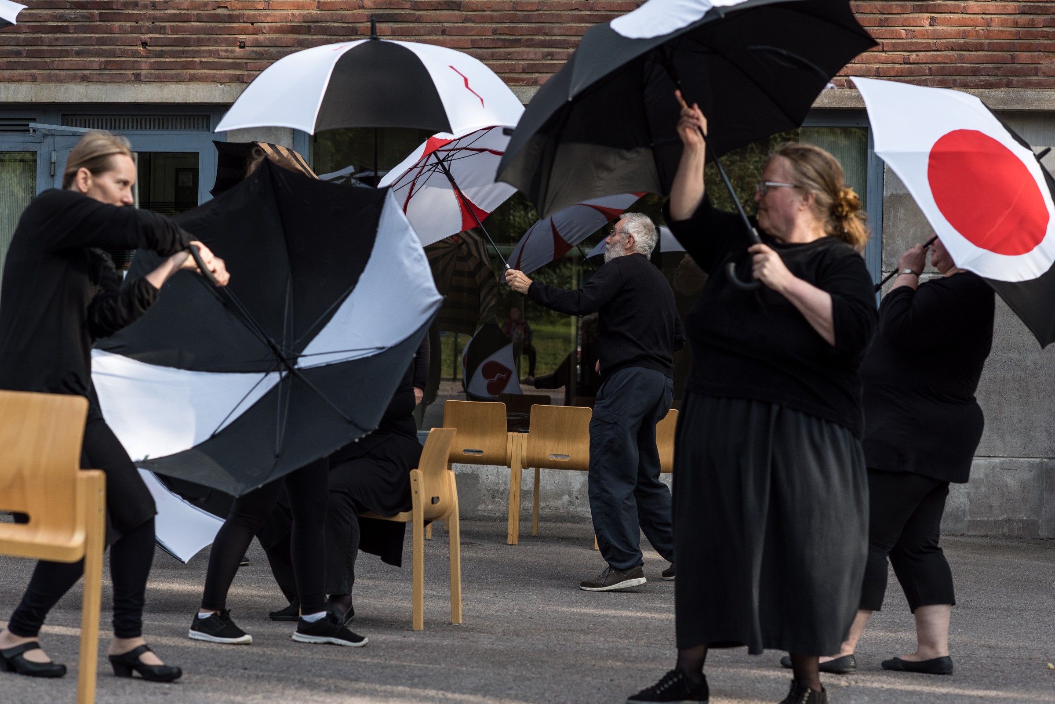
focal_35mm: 85
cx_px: 528
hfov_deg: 23.9
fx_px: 2492
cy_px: 352
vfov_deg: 16.1
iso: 250
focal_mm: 85
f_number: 4.5
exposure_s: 1/1250
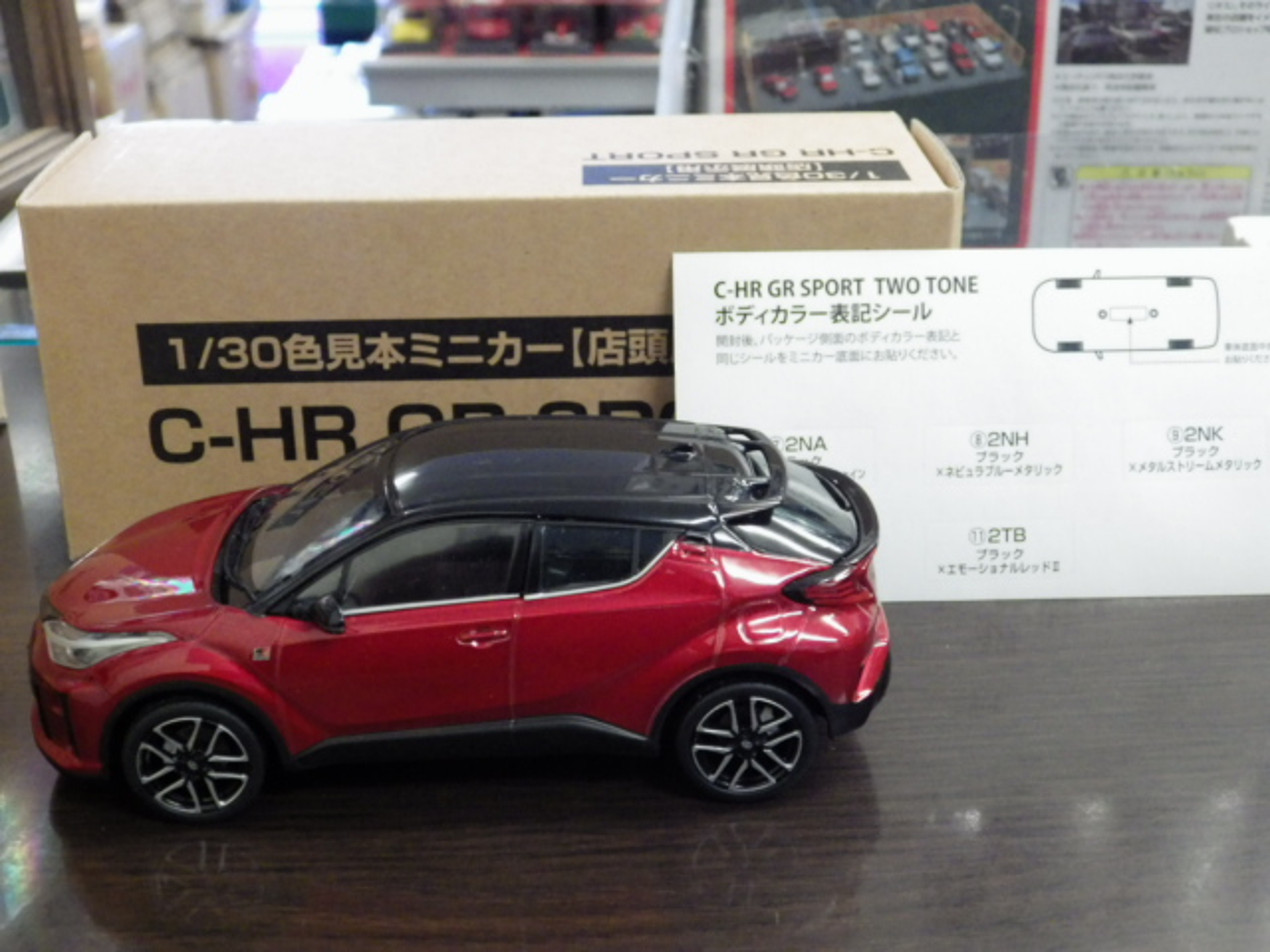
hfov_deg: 38.2
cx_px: 635
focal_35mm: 50
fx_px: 1834
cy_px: 476
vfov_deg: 29.1
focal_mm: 9
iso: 800
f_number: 3.8
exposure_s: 1/30
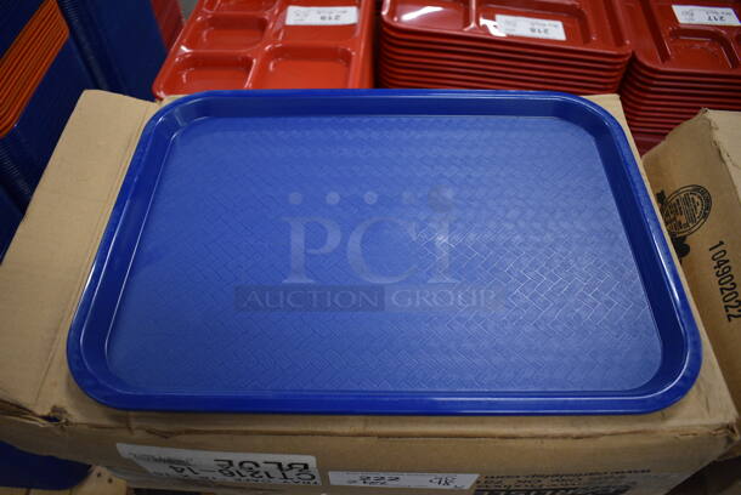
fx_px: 556
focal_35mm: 27
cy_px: 248
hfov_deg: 67.3
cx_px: 370
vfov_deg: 48.0
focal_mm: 18
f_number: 3.5
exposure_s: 1/125
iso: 1600
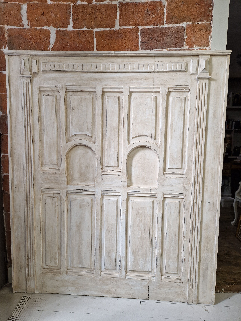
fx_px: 214
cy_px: 160
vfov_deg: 73.9
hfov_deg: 58.9
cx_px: 120
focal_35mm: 23
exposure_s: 1/100
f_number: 1.8
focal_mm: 5.4
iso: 50
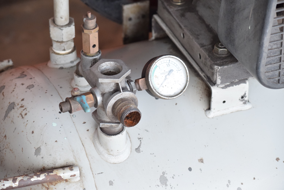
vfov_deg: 10.6
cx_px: 142
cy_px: 95
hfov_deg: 15.9
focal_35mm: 129
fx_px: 1018
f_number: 6.3
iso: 1250
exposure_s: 1/125
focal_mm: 86
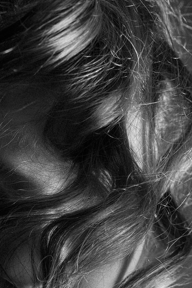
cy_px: 337
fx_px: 1997
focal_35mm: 250
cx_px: 68
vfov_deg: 8.2
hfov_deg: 5.5
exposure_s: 1/125
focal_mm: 85
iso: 250
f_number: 4.5
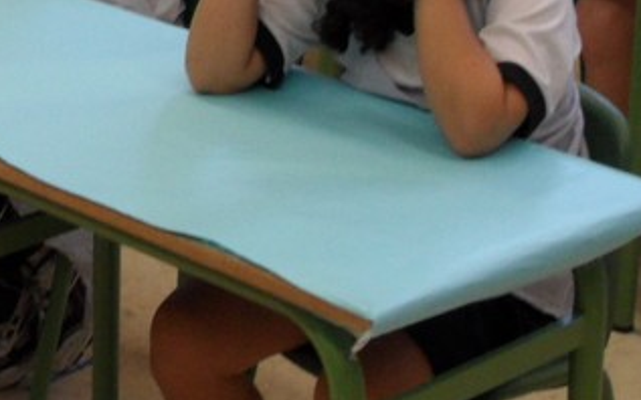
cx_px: -277
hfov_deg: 14.4
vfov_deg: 9.4
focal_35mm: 137
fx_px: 2393
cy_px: -69
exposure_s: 1/45
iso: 160
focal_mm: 6.5
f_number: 3.6
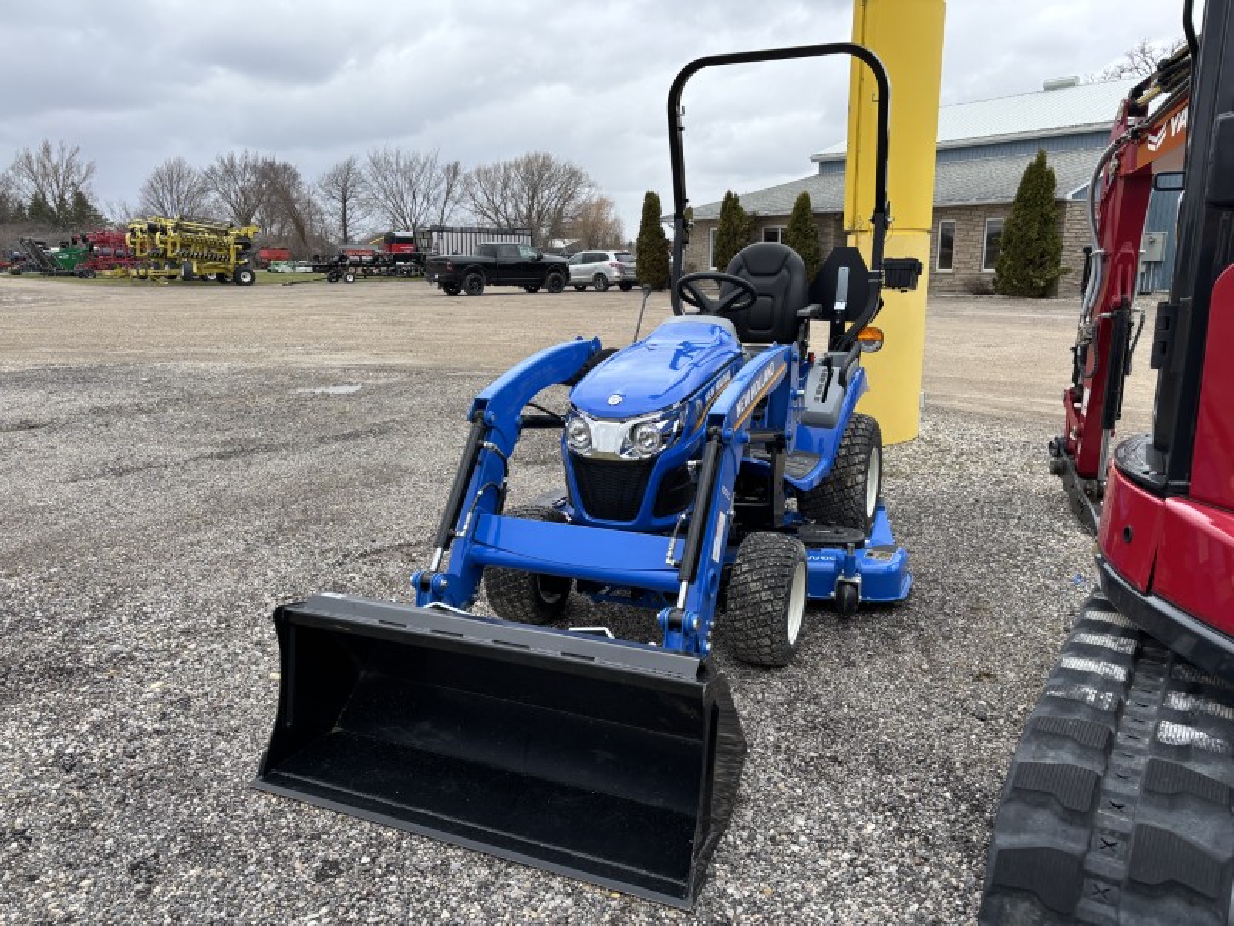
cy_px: 463
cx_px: 617
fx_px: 927
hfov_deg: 67.3
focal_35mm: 26
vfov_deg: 53.1
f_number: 1.6
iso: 50
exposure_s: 1/1092
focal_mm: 5.96
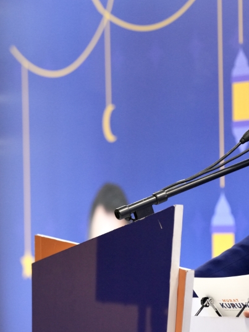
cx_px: 264
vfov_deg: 7.0
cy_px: 162
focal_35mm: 281
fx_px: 2694
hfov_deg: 5.3
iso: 2000
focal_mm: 151
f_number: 4
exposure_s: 1/200
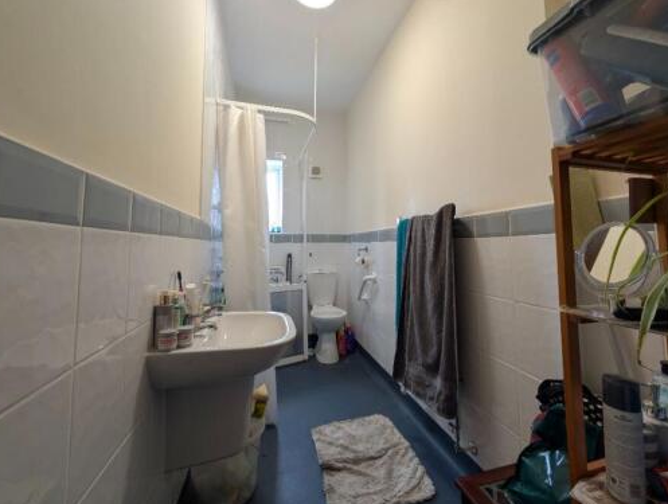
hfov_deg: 101.8
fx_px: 271
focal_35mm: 14
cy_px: 224
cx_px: 353
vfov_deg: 85.6
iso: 54
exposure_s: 1/33.3
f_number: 1.7
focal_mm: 2.02
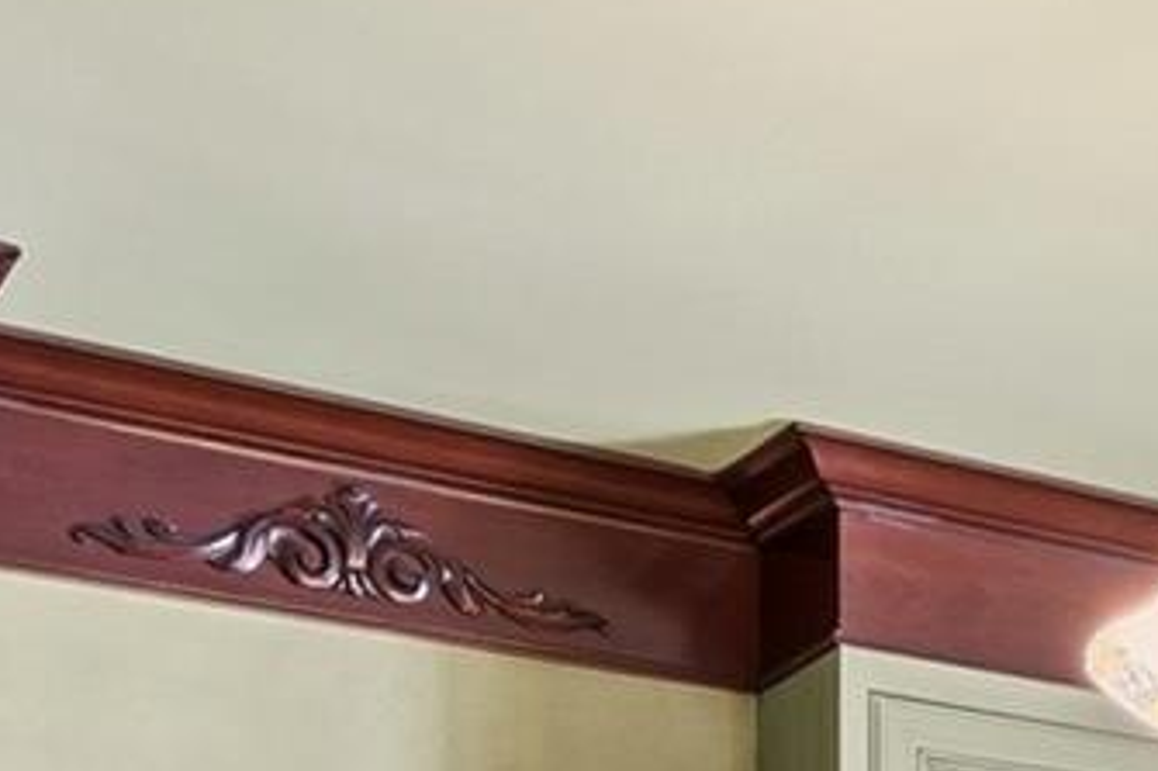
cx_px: 2091
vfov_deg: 11.7
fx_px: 3344
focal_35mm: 104
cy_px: 1592
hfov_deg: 16.4
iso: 250
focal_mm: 17
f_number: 9
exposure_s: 1/10
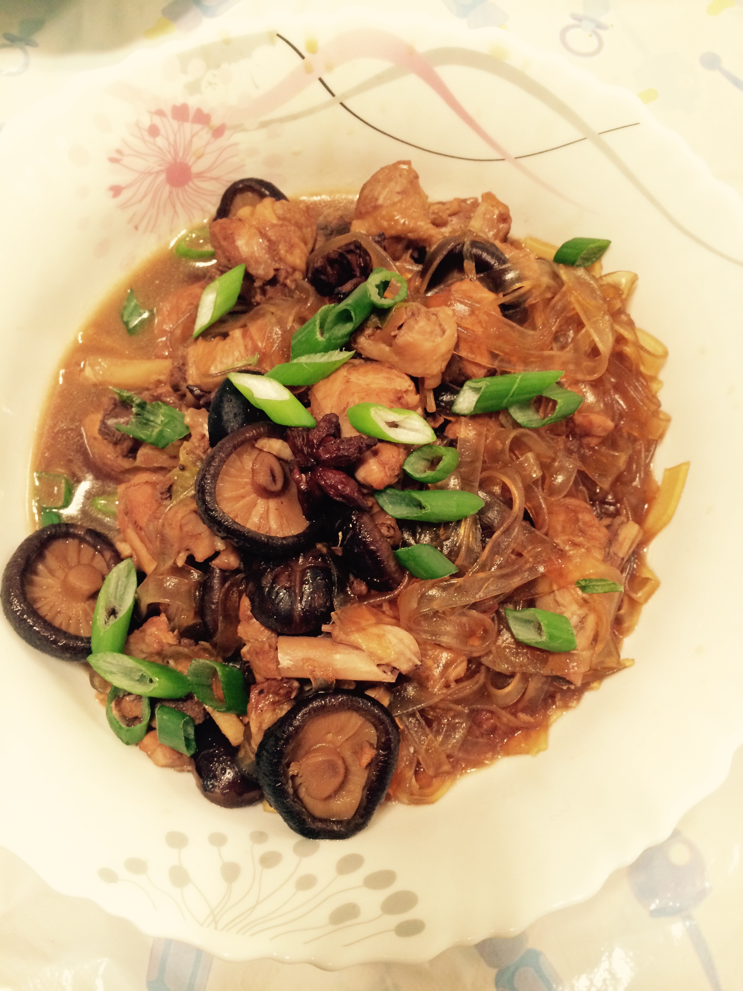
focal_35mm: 29
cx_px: 372
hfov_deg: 48.2
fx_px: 830
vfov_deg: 61.7
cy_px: 496
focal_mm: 4.15
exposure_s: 1/30
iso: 200
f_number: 2.2
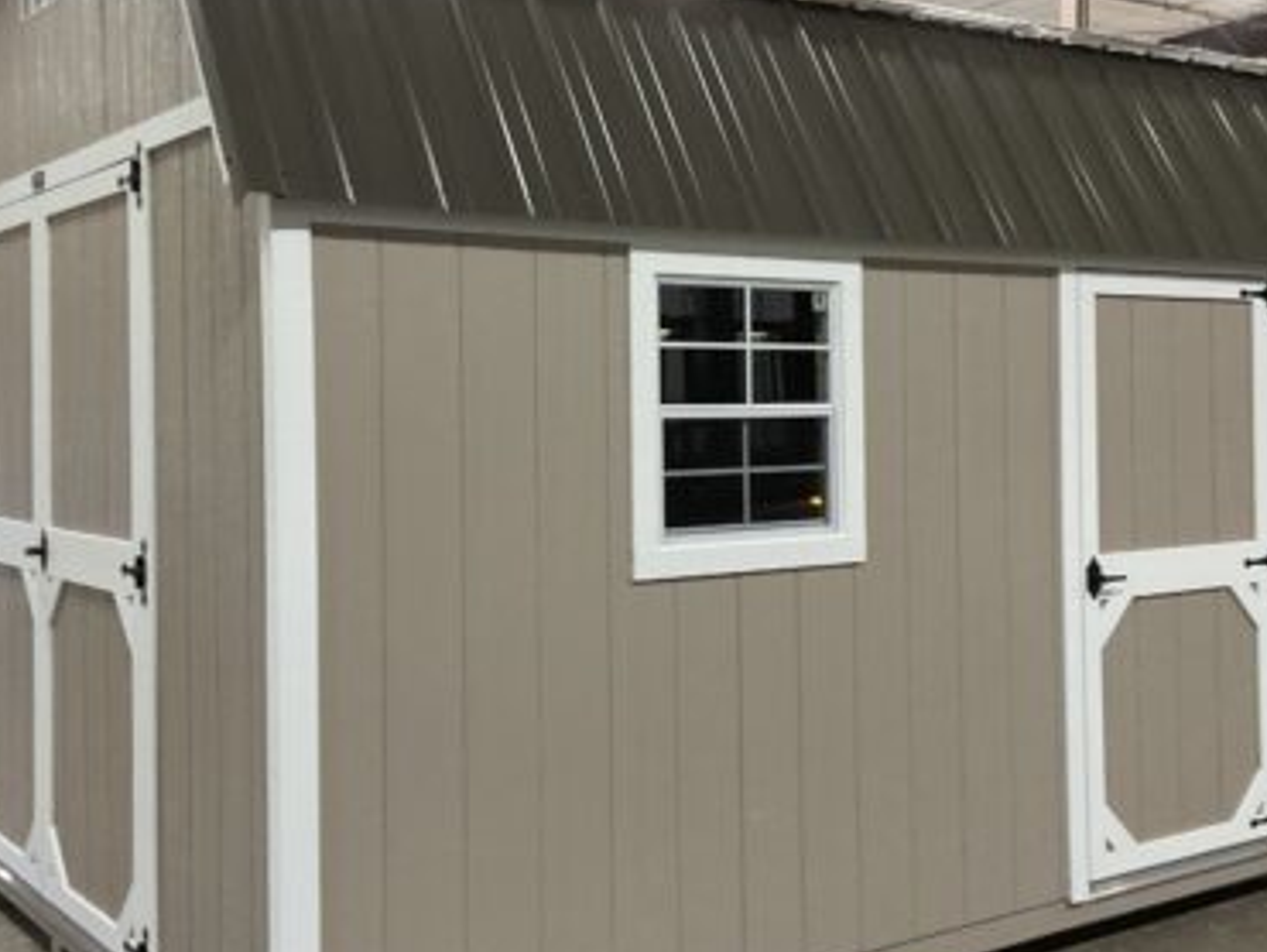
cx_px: 729
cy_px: 394
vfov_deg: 30.9
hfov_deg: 40.3
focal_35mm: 47
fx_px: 1721
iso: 160
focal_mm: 3
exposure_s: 1/60
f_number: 1.8
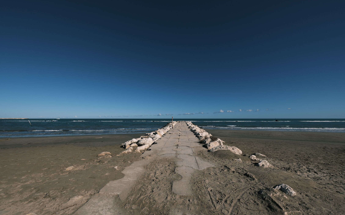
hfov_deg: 109.3
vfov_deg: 82.5
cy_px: 119
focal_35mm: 13
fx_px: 122
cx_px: 178
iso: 125
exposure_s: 1/1000
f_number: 7.1
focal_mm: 8
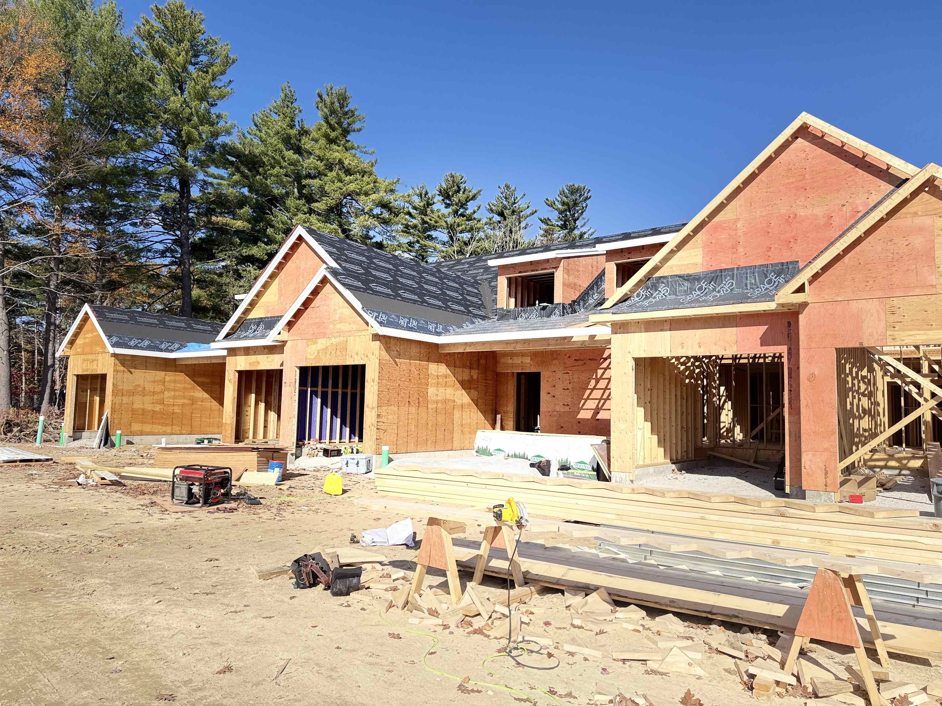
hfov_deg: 71.6
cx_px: 471
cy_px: 353
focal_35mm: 24
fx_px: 653
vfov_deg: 56.8
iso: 100
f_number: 1.78
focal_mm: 6.76
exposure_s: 1/3584
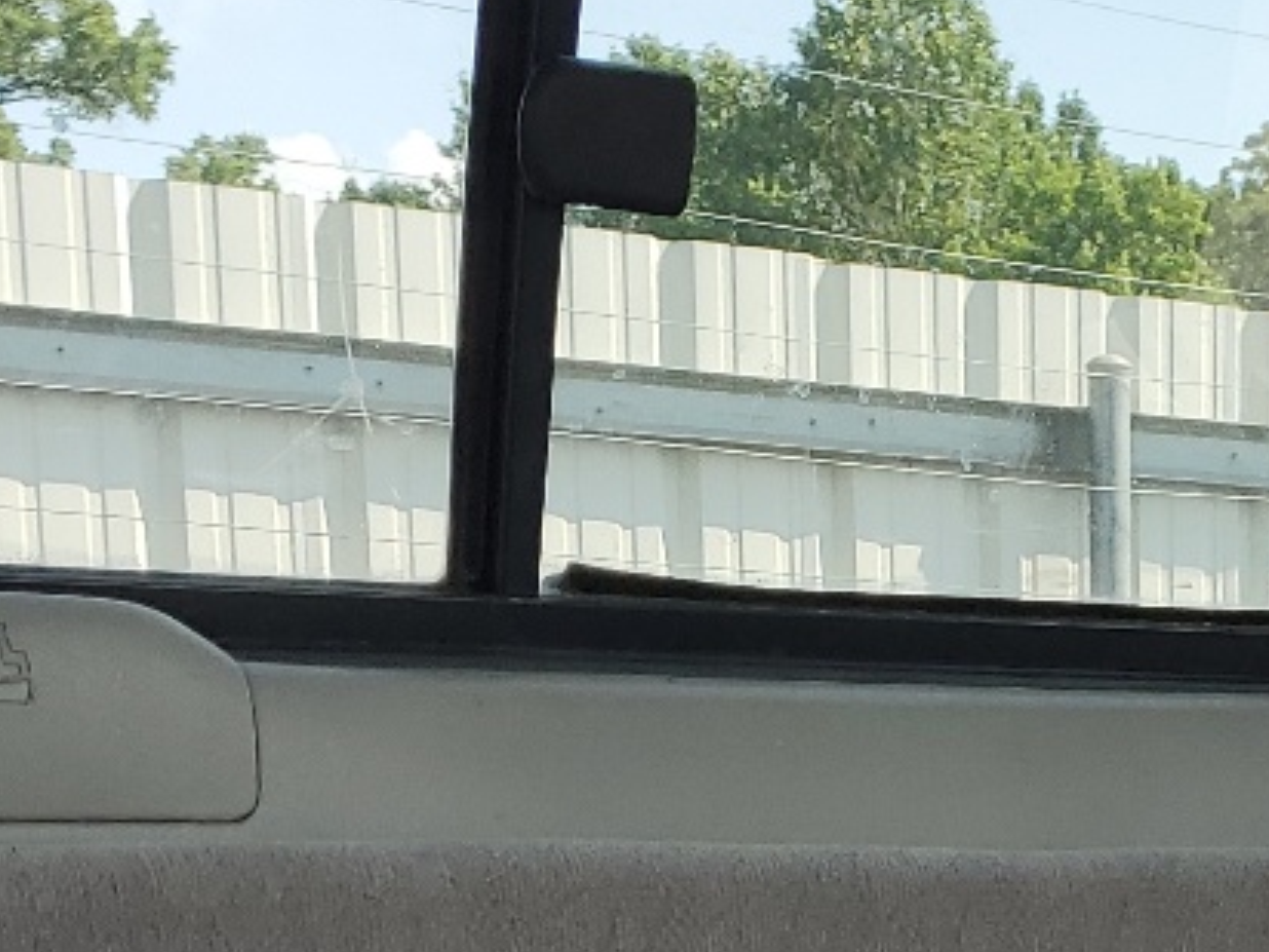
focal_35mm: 101
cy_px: 1805
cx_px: 1312
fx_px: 3703
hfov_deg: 18.8
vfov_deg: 13.0
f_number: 1.5
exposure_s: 1/303
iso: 50
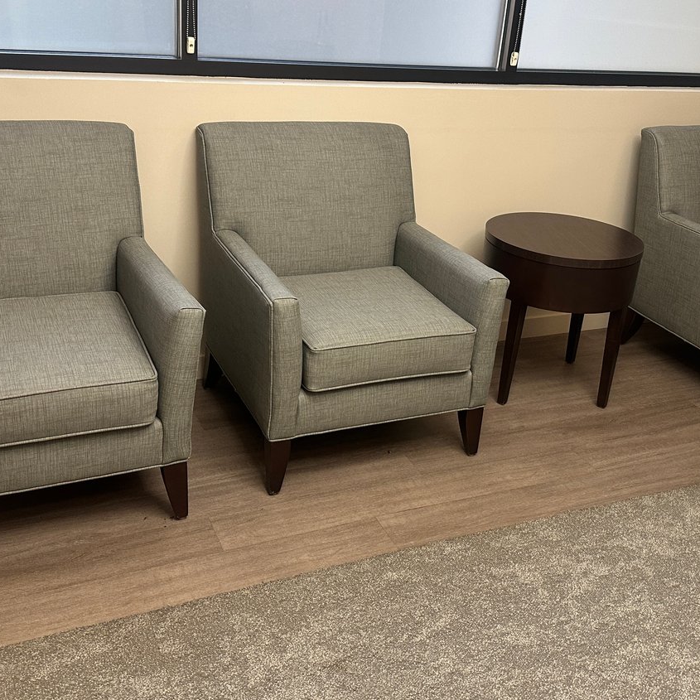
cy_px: 311
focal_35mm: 38
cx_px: 394
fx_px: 869
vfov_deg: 43.8
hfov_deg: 43.8
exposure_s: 1/60
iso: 250
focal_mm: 6.86
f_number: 1.78
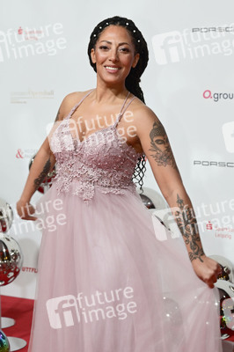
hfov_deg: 19.4
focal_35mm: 70
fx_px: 684
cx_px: 117
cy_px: 176
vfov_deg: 28.9
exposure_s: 1/200
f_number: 5.6
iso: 1600
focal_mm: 70
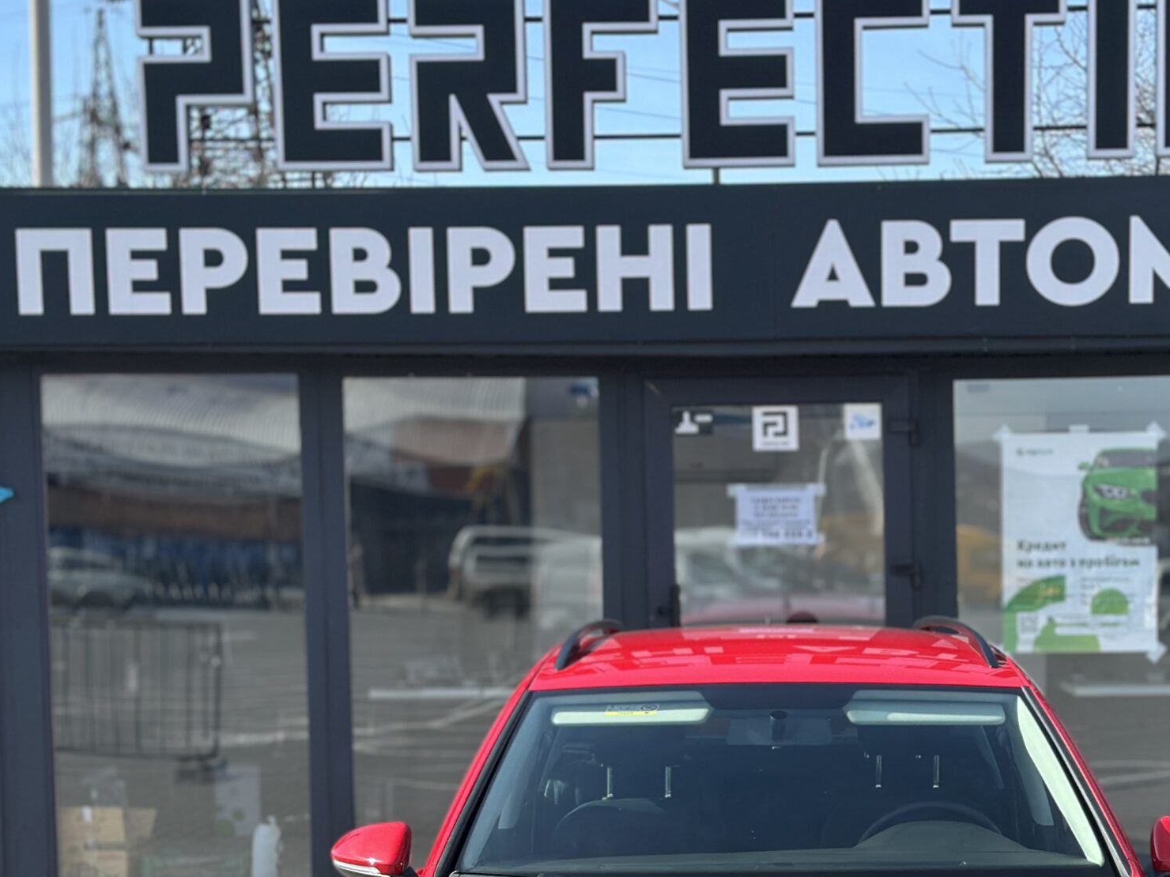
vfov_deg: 17.6
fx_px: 2805
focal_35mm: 83
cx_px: 768
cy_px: 698
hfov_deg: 23.5
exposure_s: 1/2114
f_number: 1.78
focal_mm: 6.86
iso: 100
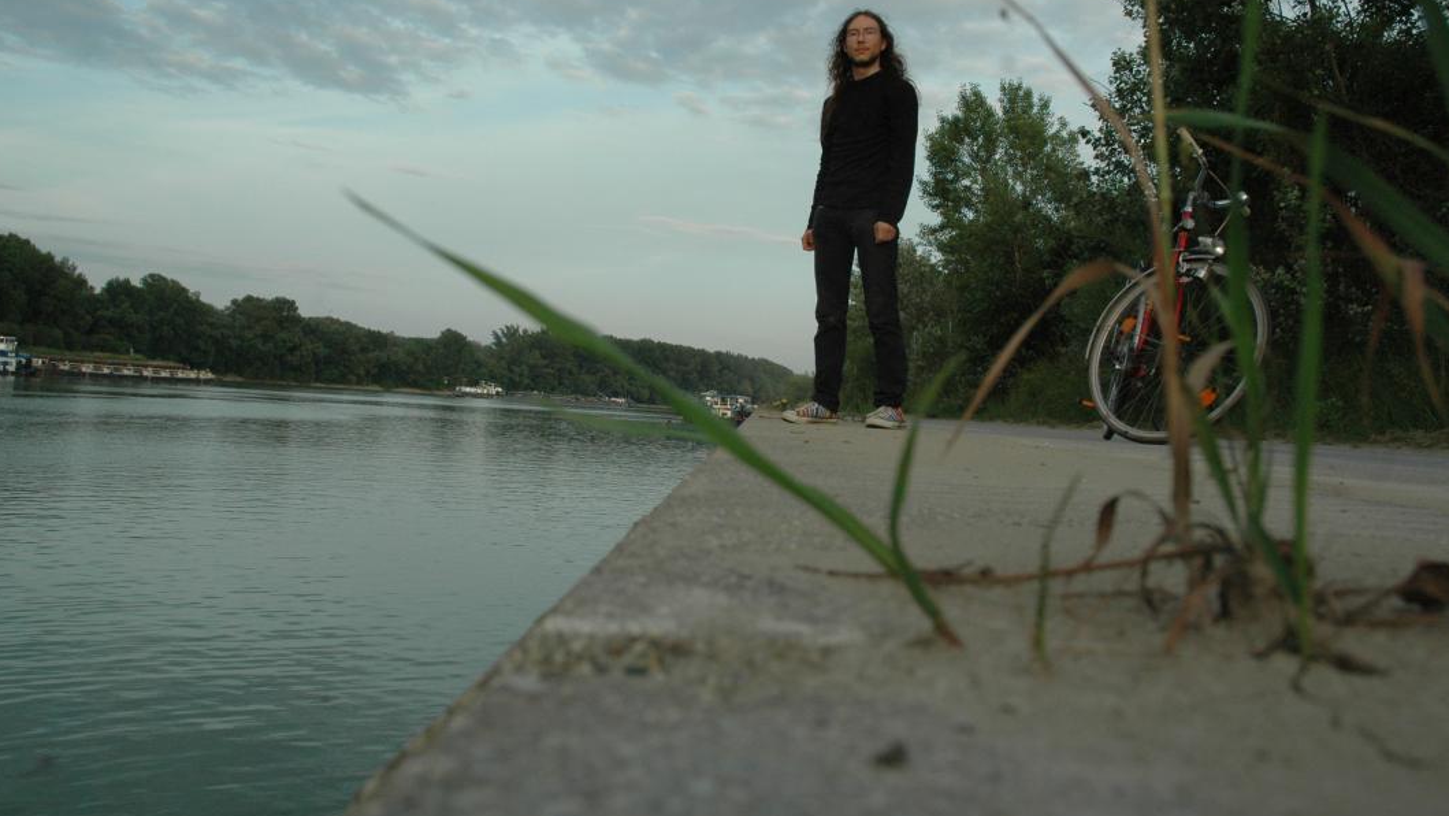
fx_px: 1114
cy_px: 368
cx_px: 715
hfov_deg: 66.1
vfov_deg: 40.2
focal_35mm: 29
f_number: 7.1
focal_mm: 18
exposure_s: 1/200
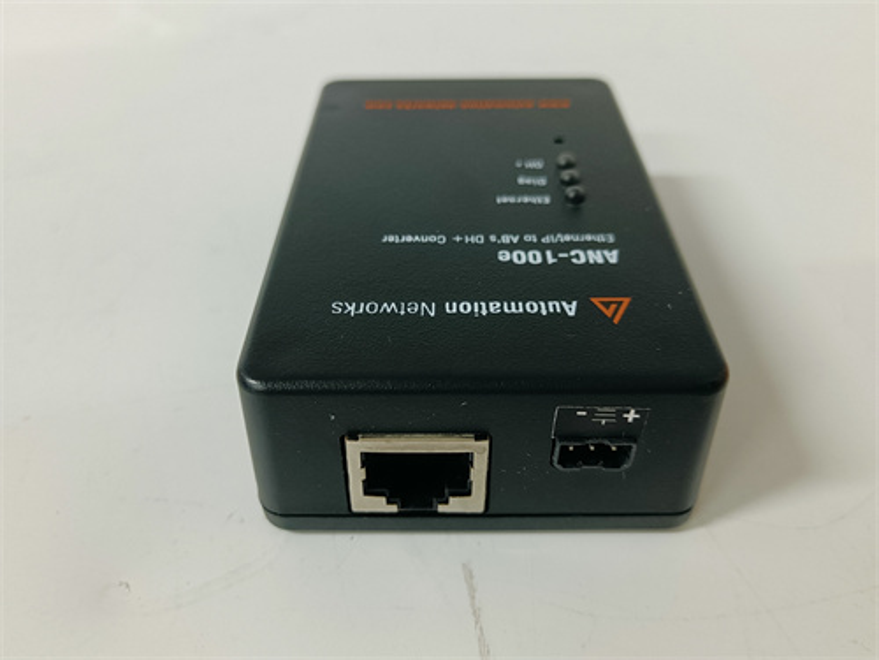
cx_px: 440
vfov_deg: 51.4
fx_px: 686
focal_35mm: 27
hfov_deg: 65.3
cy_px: 330
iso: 957
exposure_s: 1/50
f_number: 1.9
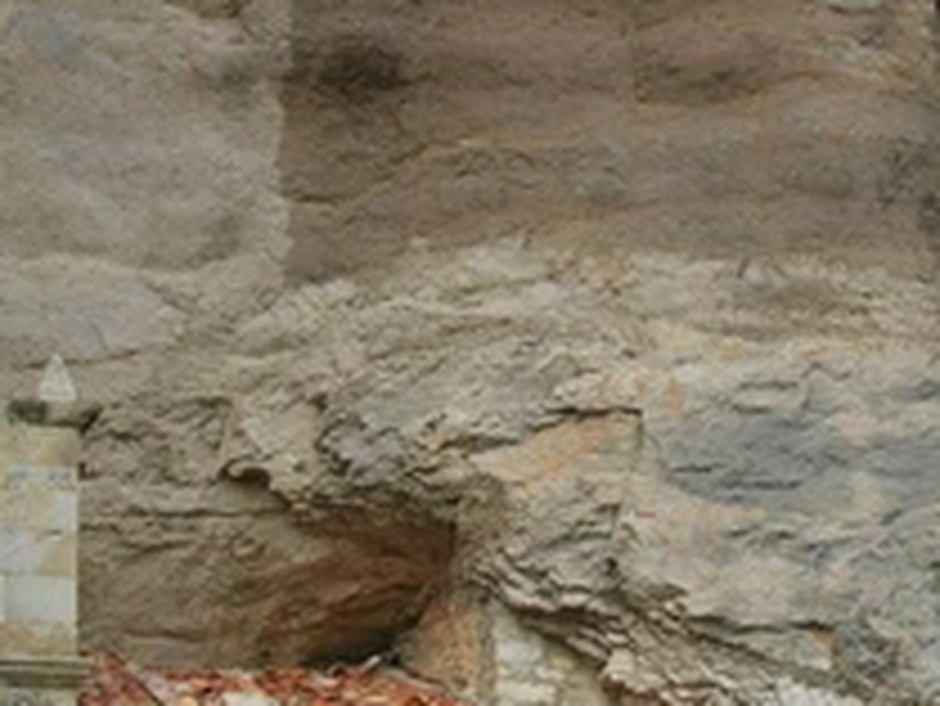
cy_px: 666
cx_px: 652
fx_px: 2527
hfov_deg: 21.0
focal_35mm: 93
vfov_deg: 15.7
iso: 64
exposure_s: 1/264
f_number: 2.8
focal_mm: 7.8
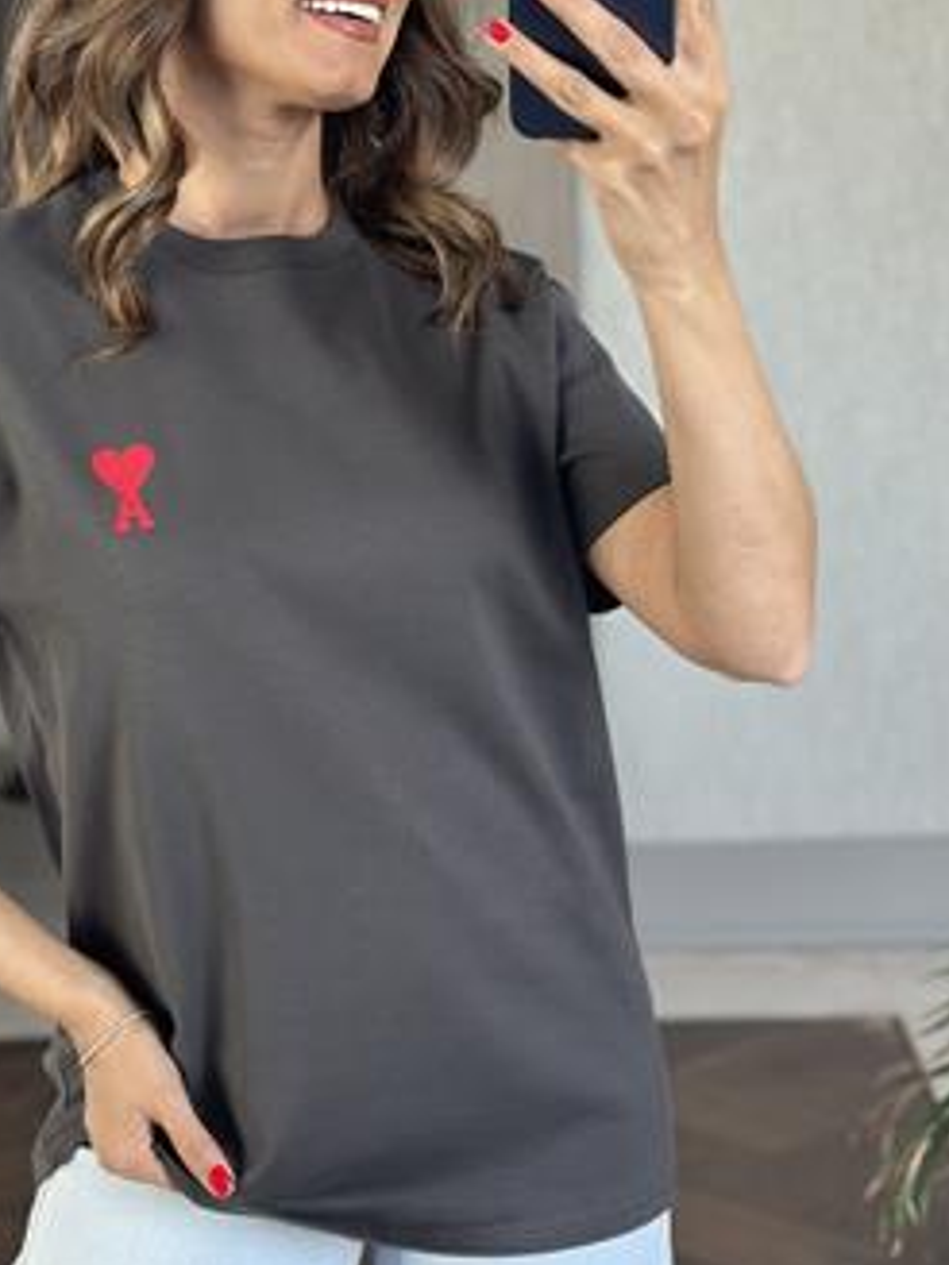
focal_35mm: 74
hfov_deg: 19.9
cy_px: 536
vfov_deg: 26.3
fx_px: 2705
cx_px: 363
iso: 125
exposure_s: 1/66
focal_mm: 6.86
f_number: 1.78
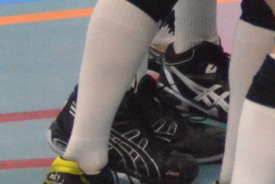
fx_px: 6067
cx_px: 679
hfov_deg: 2.6
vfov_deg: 1.7
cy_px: -282
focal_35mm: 794
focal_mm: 80
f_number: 2.8
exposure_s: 1/320
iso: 6400
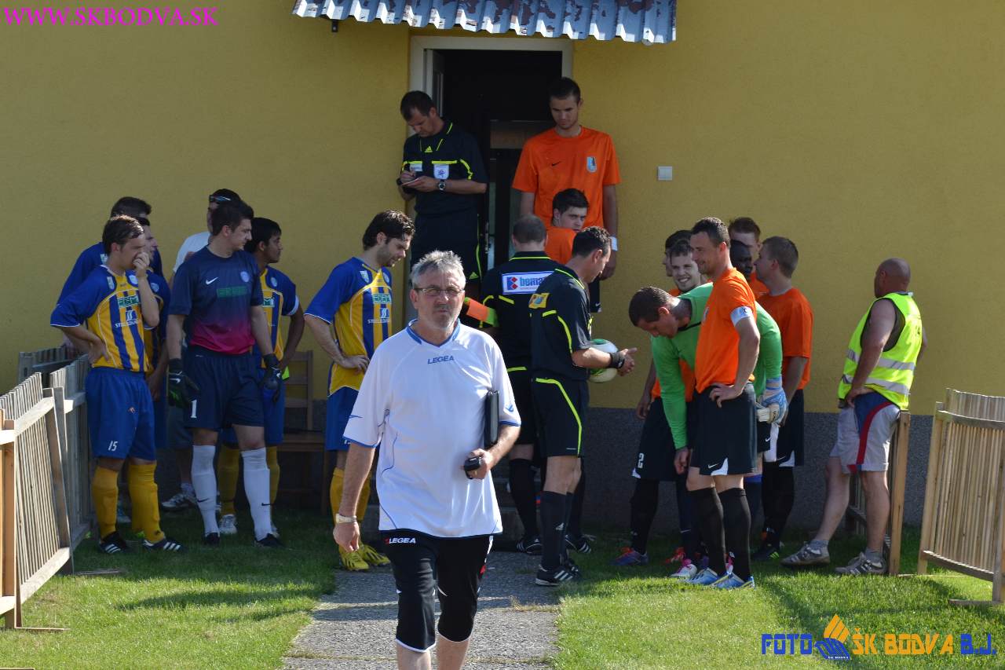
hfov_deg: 13.0
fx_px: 4396
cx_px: 502
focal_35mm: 158
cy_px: 335
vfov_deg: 8.7
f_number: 8
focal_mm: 105
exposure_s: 1/250
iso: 200
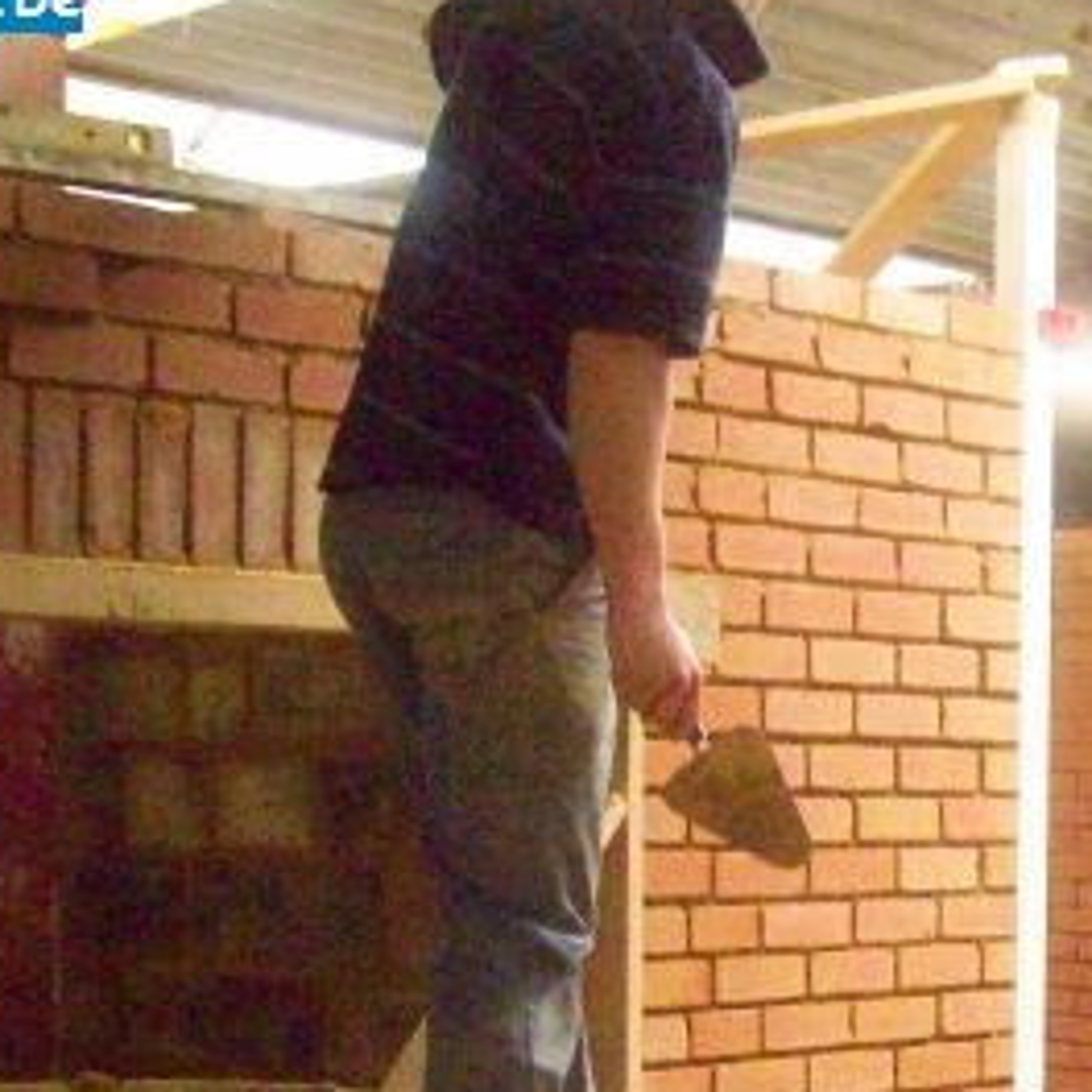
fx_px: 2748
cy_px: 939
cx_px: 997
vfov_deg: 22.1
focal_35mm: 77
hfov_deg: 21.9
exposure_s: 1/128
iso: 800
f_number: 2.7
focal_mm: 6
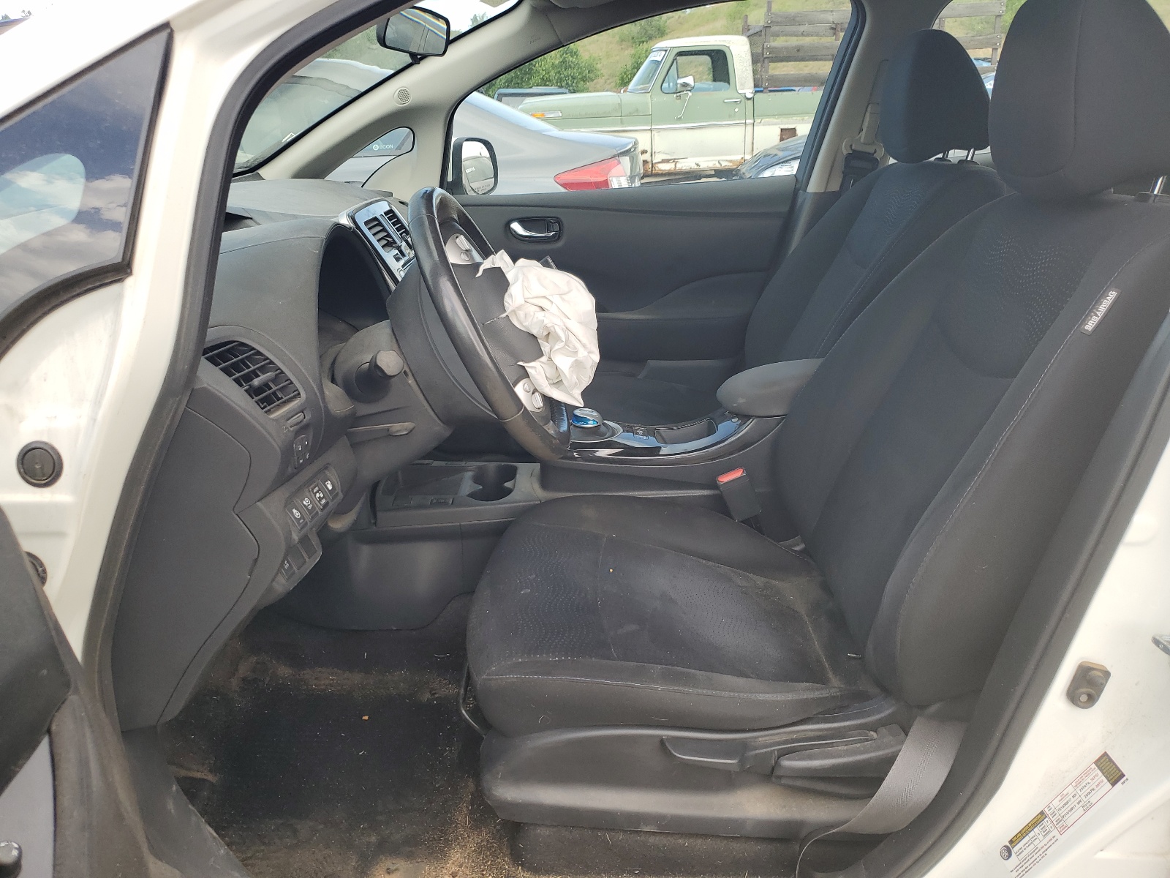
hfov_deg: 67.3
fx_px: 879
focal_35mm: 26
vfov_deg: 53.1
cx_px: 585
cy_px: 439
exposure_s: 1/357
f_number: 1.5
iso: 50
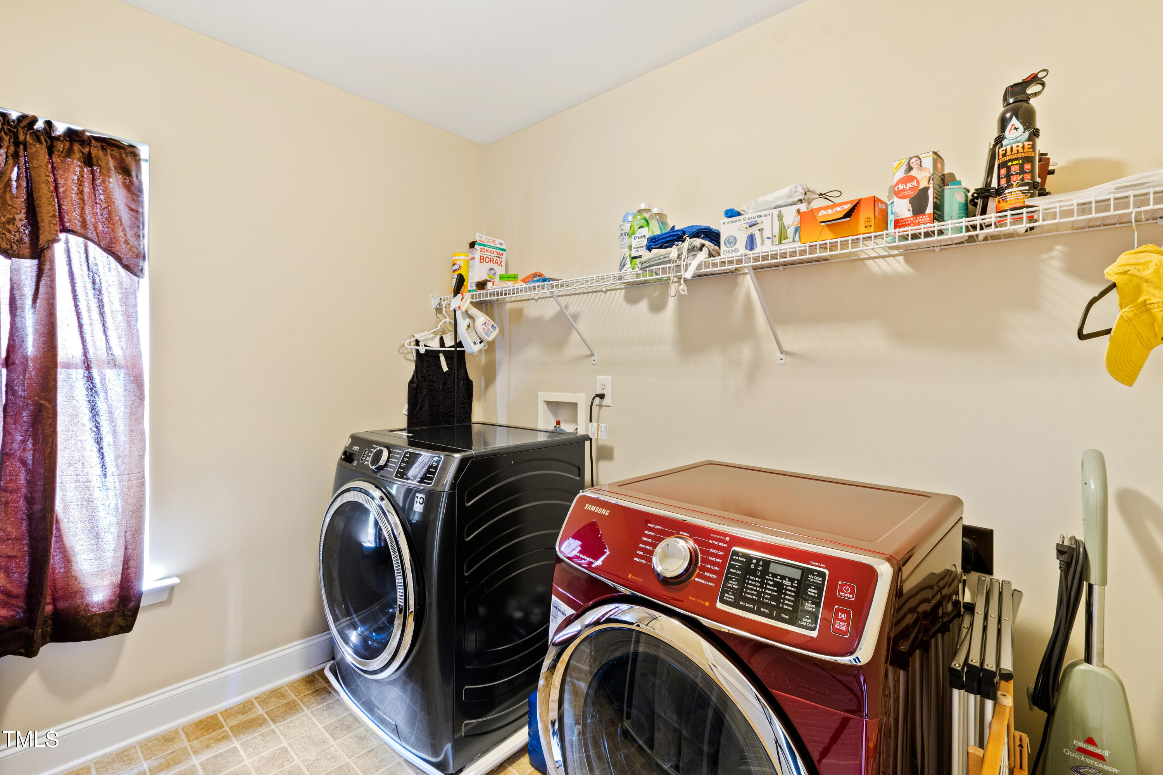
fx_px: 485
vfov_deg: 77.3
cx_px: 582
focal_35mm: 15
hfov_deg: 100.4
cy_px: 388
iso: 100
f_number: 8
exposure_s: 2.5
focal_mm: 10
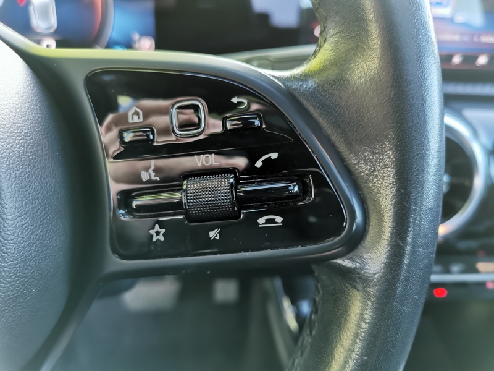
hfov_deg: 65.3
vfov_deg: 51.4
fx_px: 385
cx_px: 247
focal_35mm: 27
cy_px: 186
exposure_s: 1/100
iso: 250
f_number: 1.8
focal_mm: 5.58
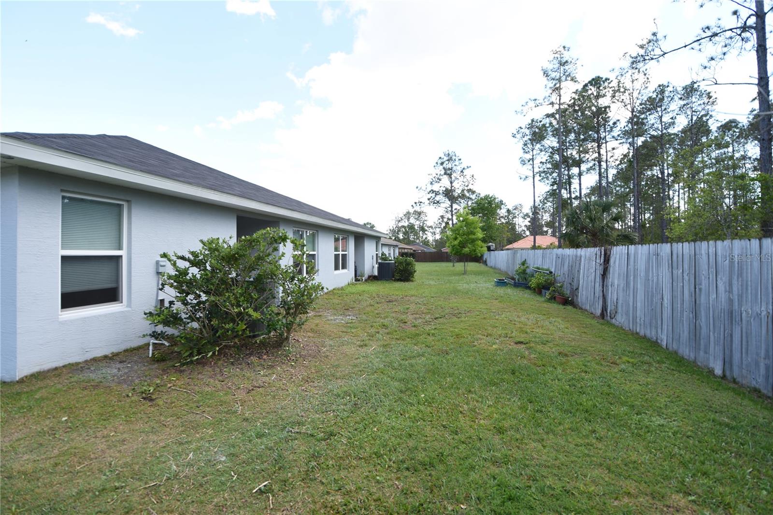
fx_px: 322
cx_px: 386
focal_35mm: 15
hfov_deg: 100.4
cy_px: 258
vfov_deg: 77.3
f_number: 5
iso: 100
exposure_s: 1/100
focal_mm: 10
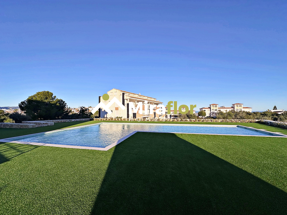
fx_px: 116
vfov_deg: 85.7
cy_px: 108
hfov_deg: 102.1
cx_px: 144
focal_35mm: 14
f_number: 2.2
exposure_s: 1/3040
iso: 50
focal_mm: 2.22
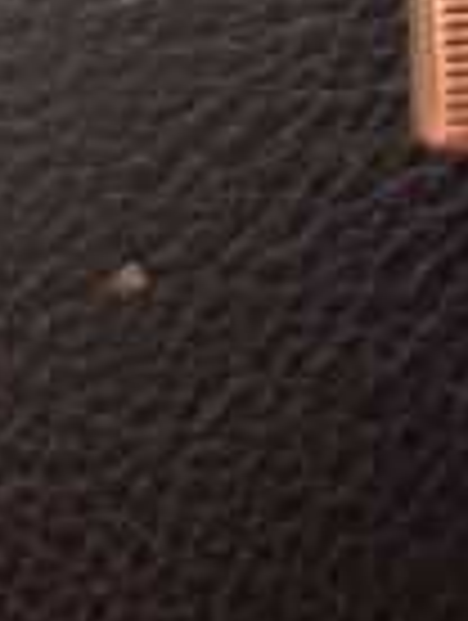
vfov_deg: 15.5
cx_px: 950
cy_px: -450
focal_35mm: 111
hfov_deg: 11.9
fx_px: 1995
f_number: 1.75
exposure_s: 1/25
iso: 3239
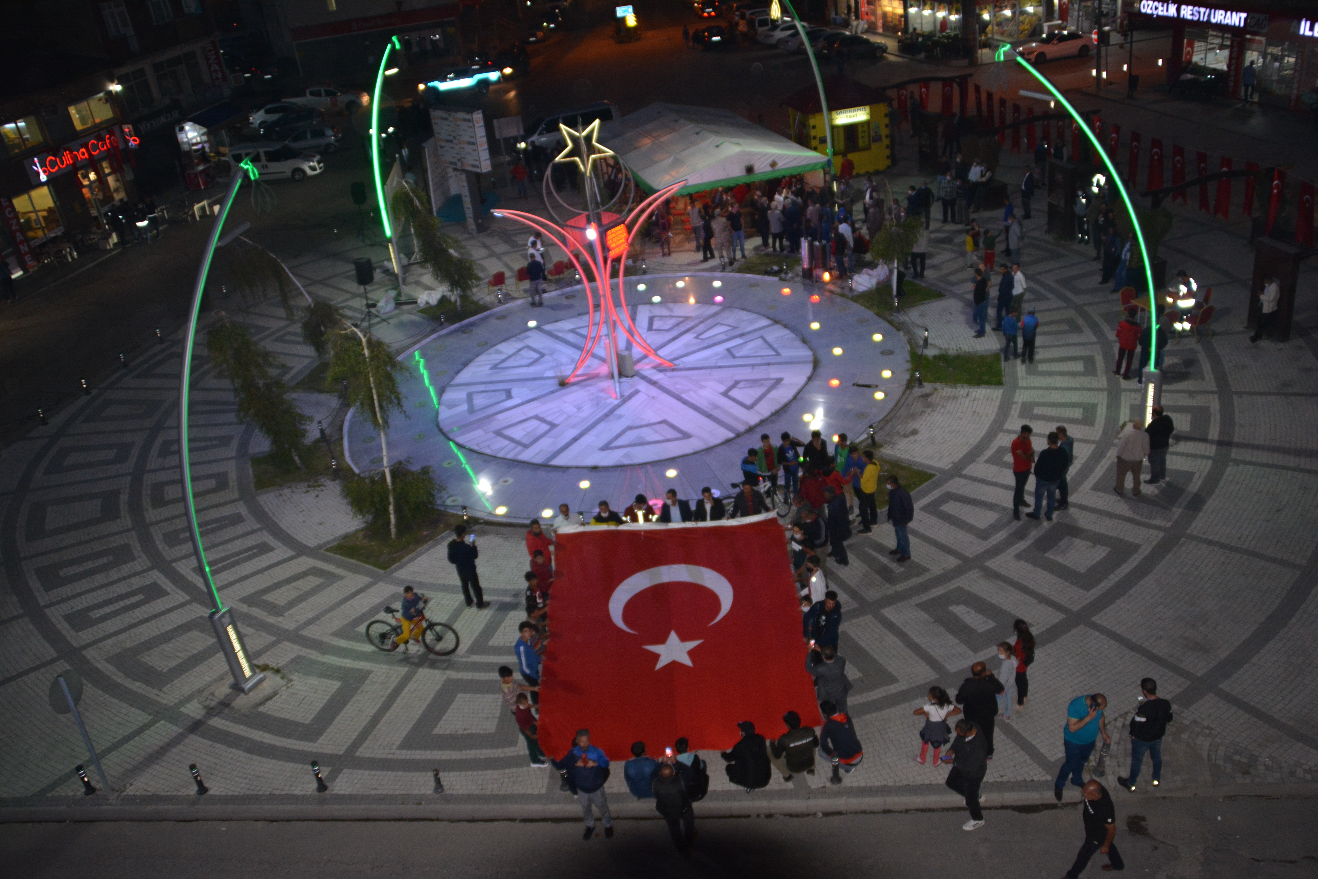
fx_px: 1208
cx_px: 659
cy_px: 440
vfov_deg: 40.0
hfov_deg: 57.2
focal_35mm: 33
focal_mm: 22
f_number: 3.5
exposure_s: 1/60
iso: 1250
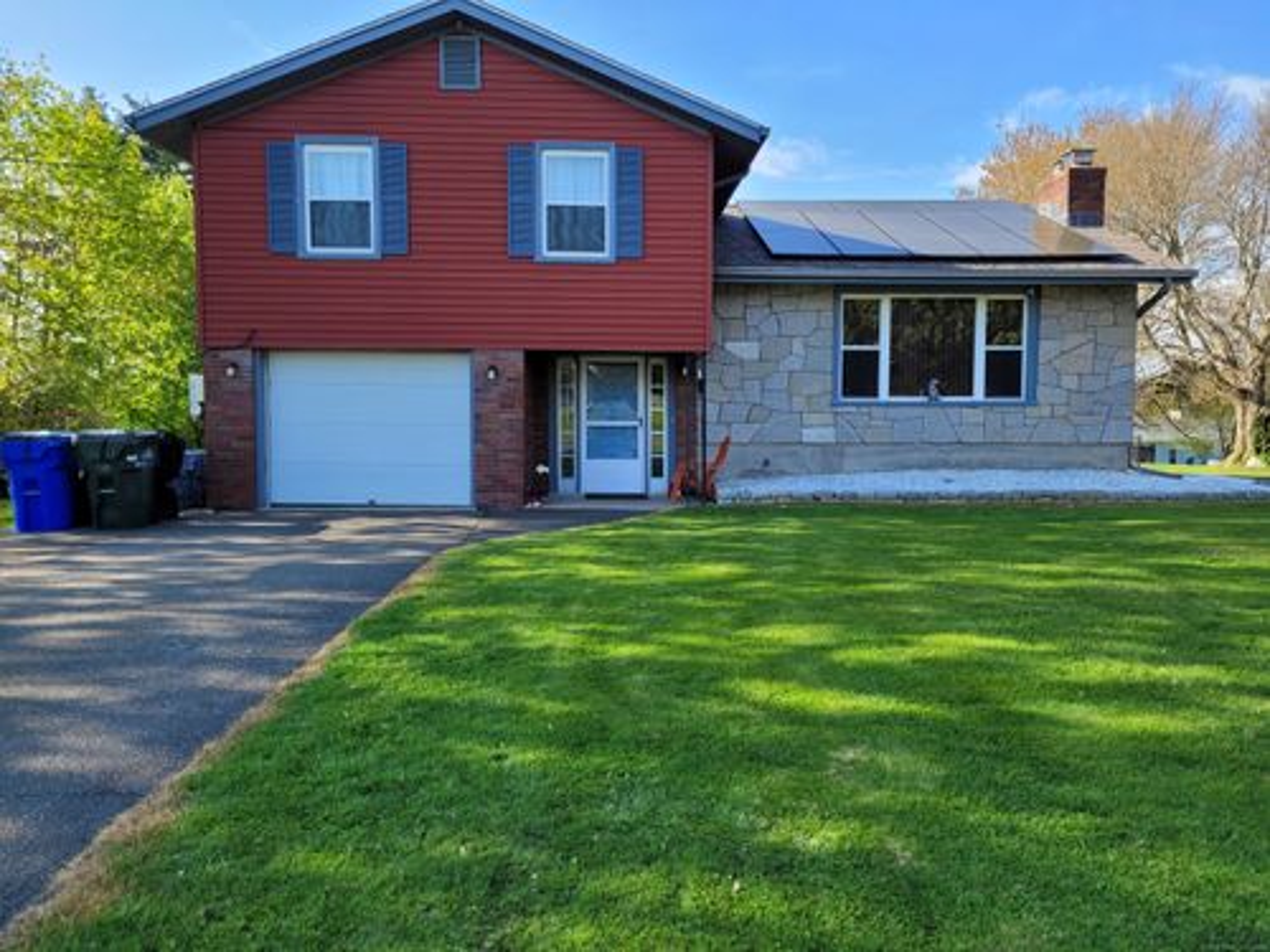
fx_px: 954
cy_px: 476
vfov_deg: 53.1
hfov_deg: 67.3
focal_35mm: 26
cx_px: 635
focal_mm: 5.4
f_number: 1.8
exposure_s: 1/686
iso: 40
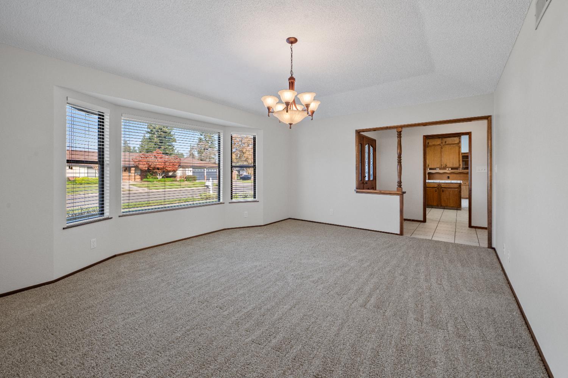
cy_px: 189
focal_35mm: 14
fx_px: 221
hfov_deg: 104.3
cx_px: 284
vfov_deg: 81.1
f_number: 9
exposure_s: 1/25
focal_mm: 14
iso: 250
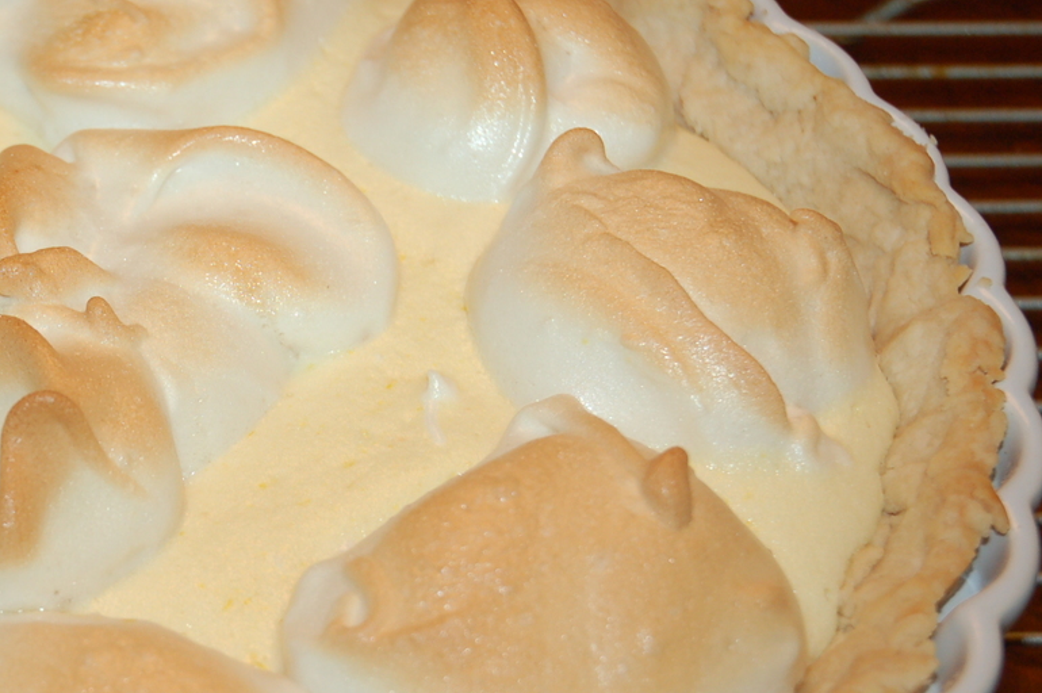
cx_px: 78
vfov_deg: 12.3
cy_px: 431
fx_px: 3210
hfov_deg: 18.1
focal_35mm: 111
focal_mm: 38
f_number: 4.2
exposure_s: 1/60
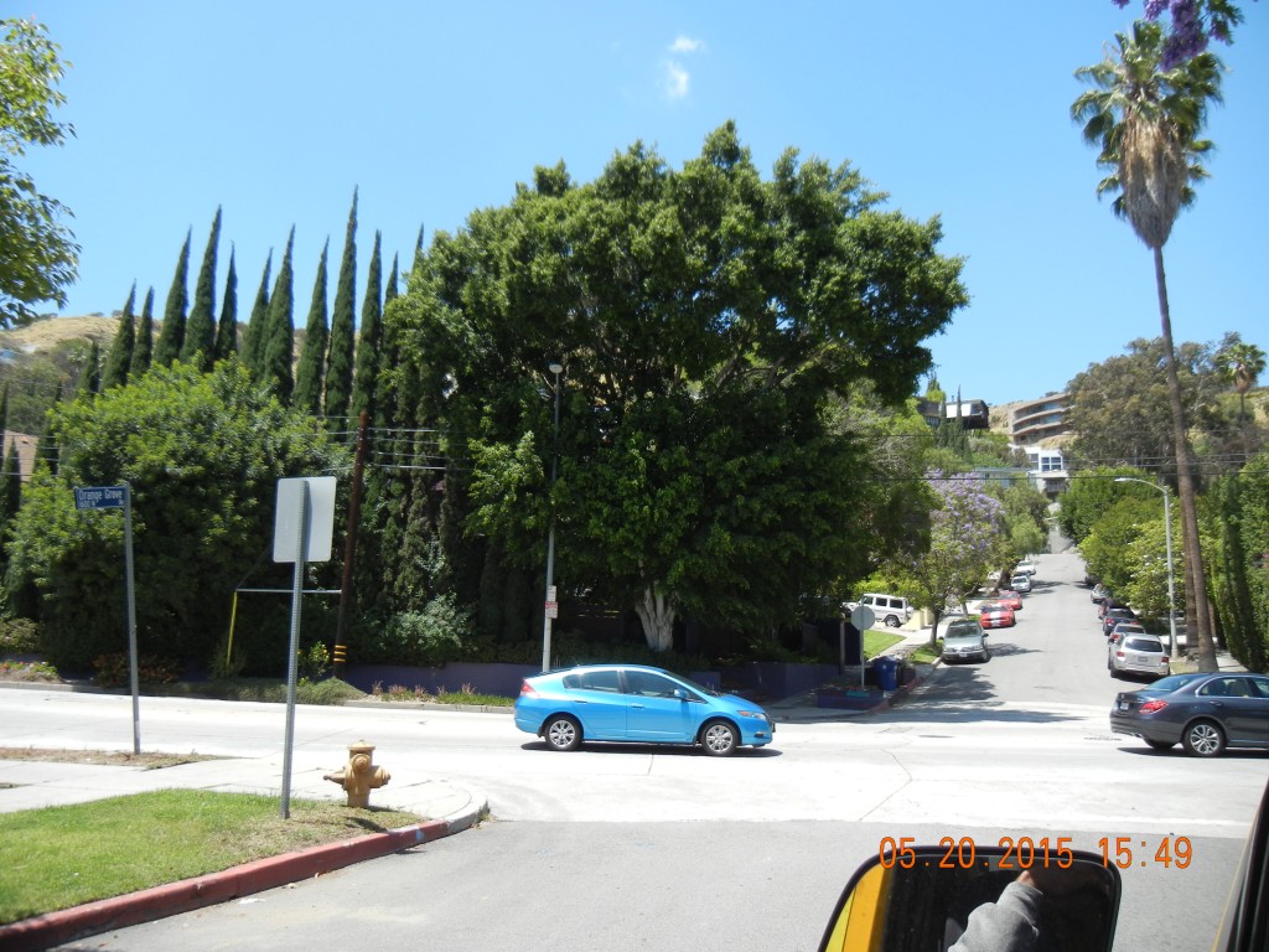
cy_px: 476
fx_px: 1100
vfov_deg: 46.8
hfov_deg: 60.0
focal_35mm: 30
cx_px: 634
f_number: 3.5
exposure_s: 1/730
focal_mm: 5.4
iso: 160
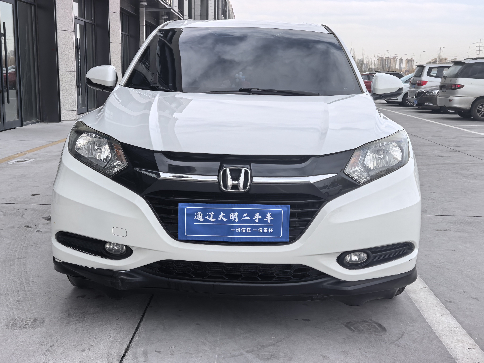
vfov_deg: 32.2
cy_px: 182
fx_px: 629
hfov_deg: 42.1
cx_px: 242
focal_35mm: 45
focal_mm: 5.35
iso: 50
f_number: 1.8
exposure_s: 1/1031
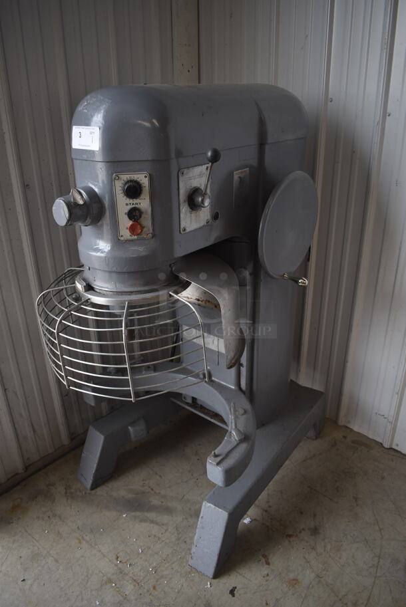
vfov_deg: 67.3
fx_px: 456
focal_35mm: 27
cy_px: 304
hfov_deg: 48.0
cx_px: 203
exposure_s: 1/30
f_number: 3.5
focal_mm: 18
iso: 110
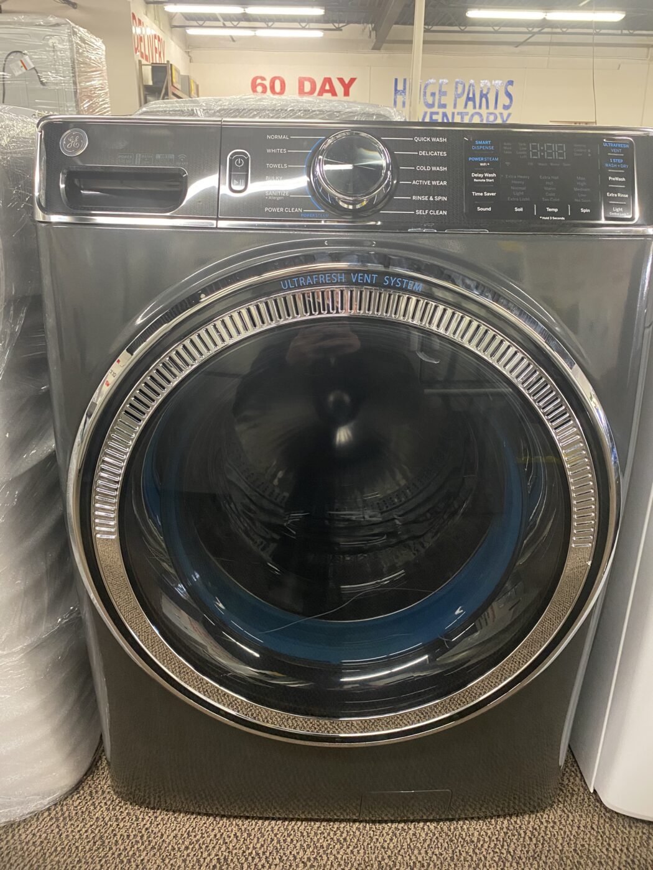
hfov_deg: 53.1
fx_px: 654
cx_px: 326
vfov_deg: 67.3
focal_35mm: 26
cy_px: 435
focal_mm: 4.25
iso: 500
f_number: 1.8
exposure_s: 1/52
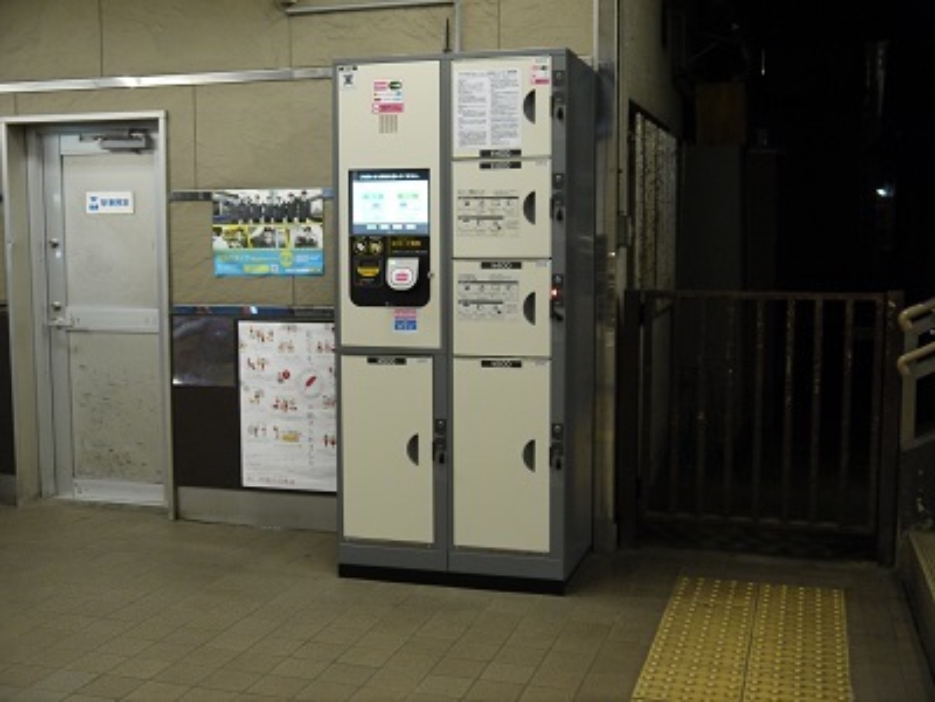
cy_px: 351
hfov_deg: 41.2
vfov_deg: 31.5
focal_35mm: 46
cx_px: 468
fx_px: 1242
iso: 800
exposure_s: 1/30
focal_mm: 23
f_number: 4.4
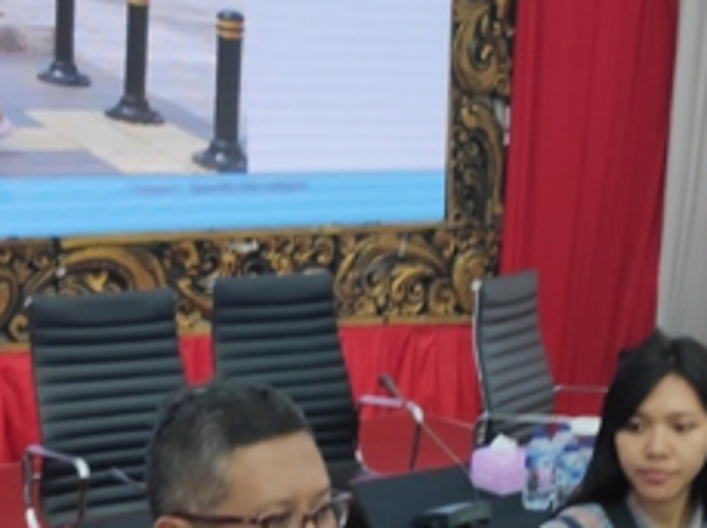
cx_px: 358
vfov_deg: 23.8
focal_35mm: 56
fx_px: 1142
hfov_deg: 34.4
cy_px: 627
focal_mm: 3.94
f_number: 1.9
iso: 360
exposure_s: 1/50
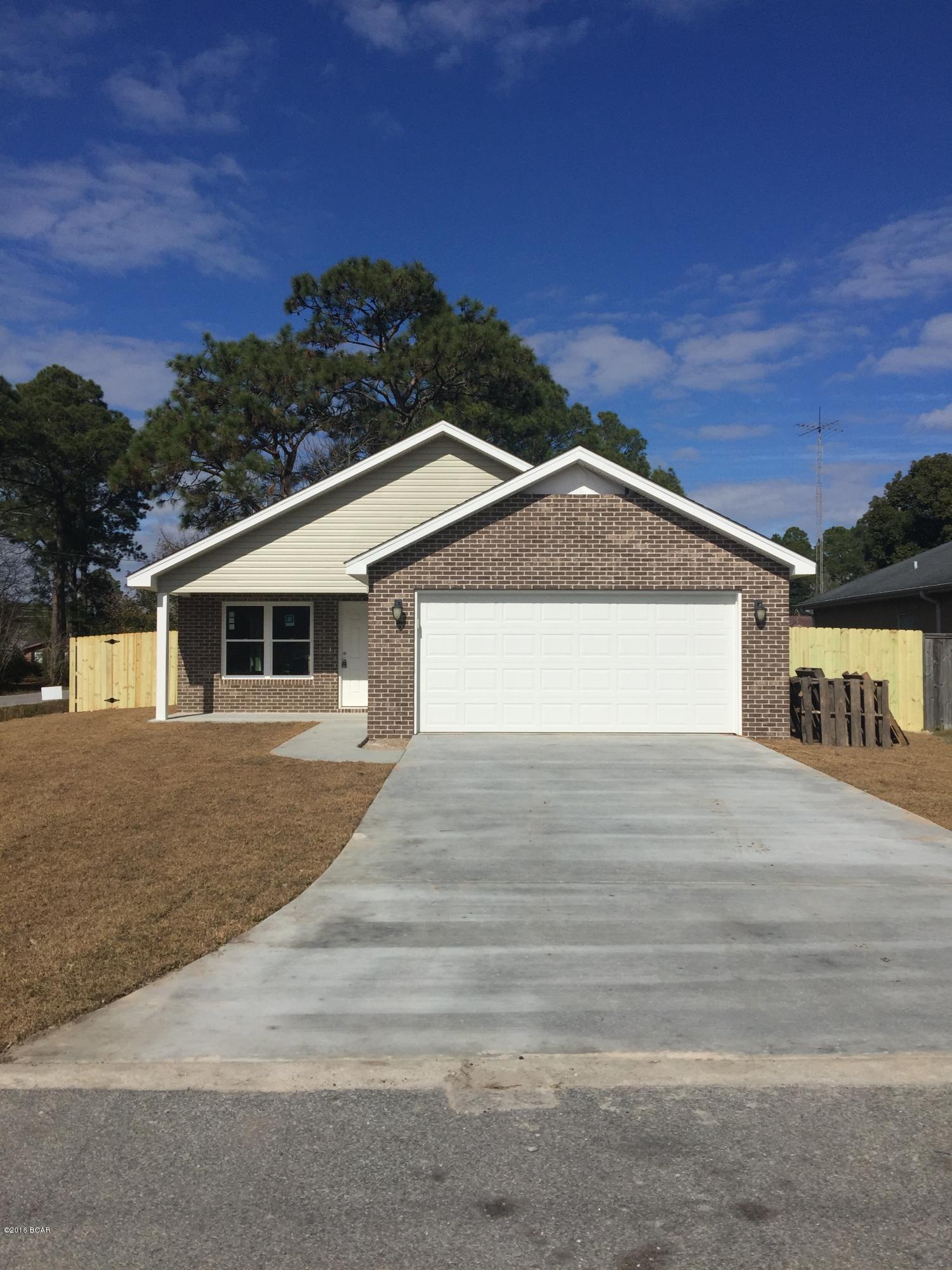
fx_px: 1063
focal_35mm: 29
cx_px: 476
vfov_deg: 61.7
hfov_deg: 48.2
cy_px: 635
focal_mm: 4.15
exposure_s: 1/6623
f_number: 2.2
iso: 32
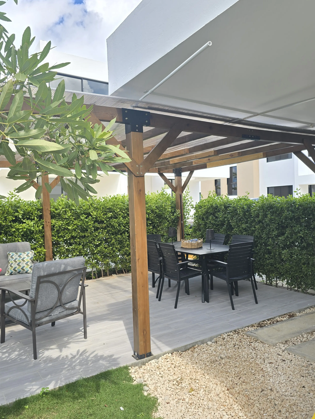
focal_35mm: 27
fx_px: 328
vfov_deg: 65.3
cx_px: 165
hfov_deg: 51.3
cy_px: 207
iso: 12
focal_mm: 6.3
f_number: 1.7
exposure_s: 1/180
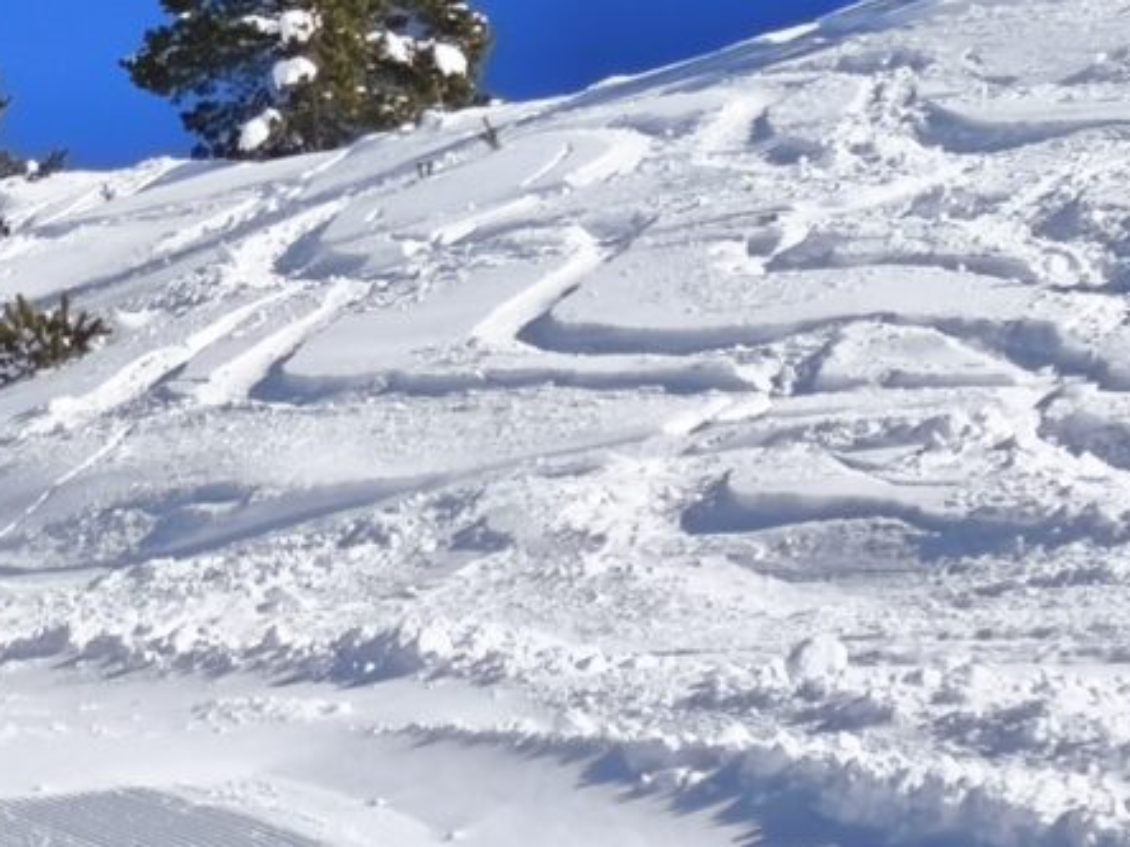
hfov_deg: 12.1
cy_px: -165
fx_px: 5256
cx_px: 22
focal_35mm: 161
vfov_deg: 9.1
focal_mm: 6.14
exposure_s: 1/2127
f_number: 1.65
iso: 50
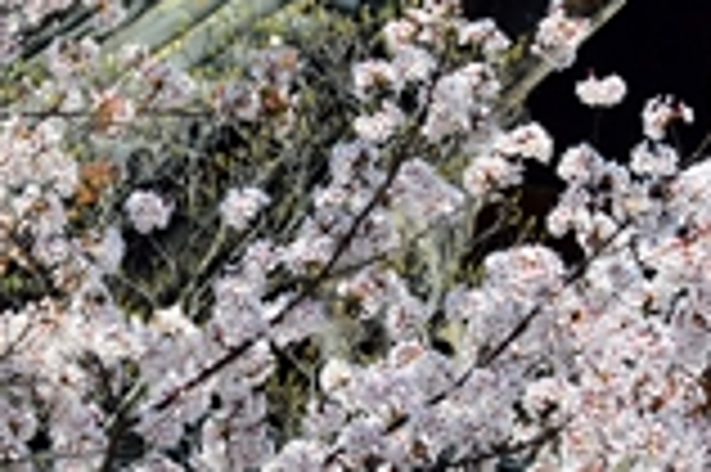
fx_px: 12015
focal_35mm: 609
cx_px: -45
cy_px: 441
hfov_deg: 3.4
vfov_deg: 2.3
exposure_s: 1/500
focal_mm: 120
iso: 400
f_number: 11
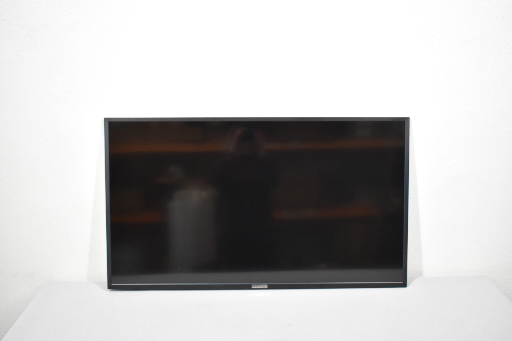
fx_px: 555
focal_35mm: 39
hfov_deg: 49.6
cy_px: 170
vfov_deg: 34.2
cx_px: 256
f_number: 4
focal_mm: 26
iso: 1400
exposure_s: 1/125
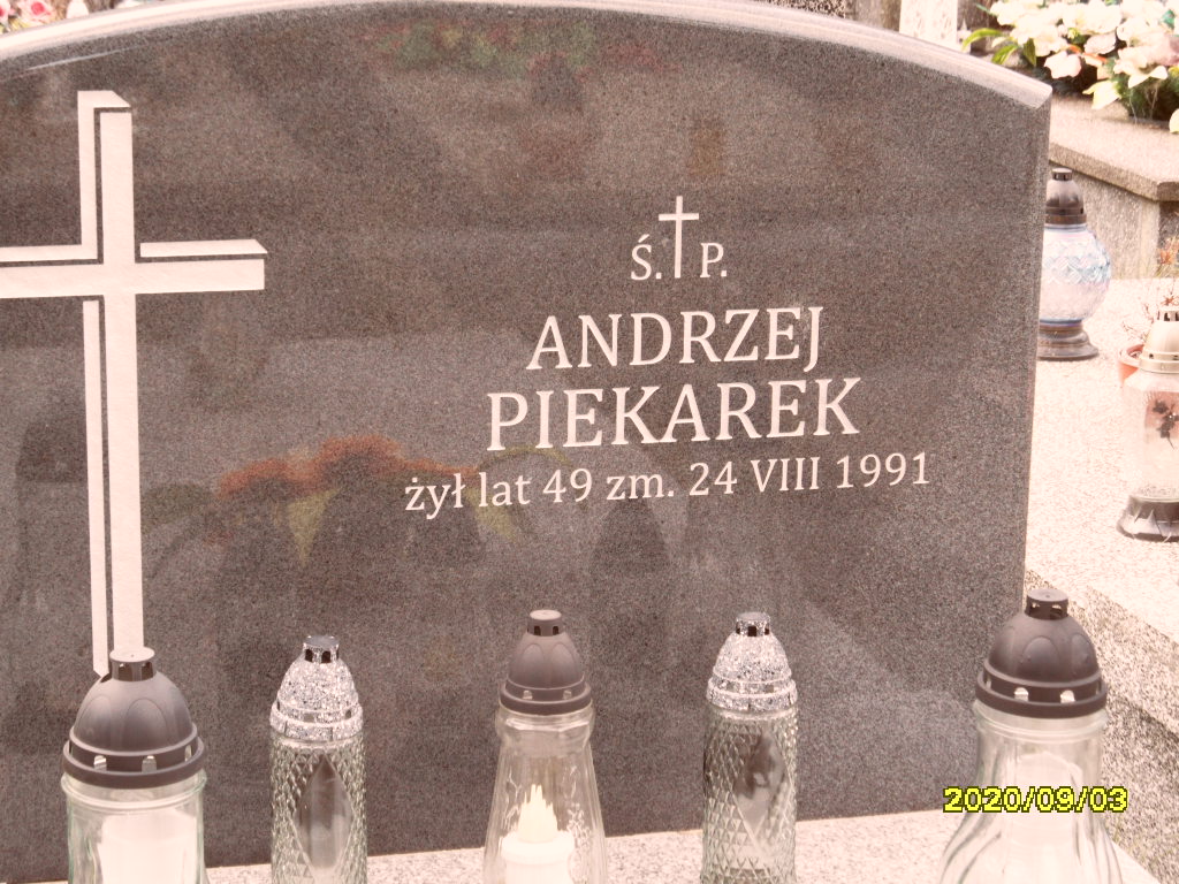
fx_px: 2725
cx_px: 590
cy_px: 442
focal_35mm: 80
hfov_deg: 24.4
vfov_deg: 18.4
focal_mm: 13.2
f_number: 4.2
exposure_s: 1/60
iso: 100
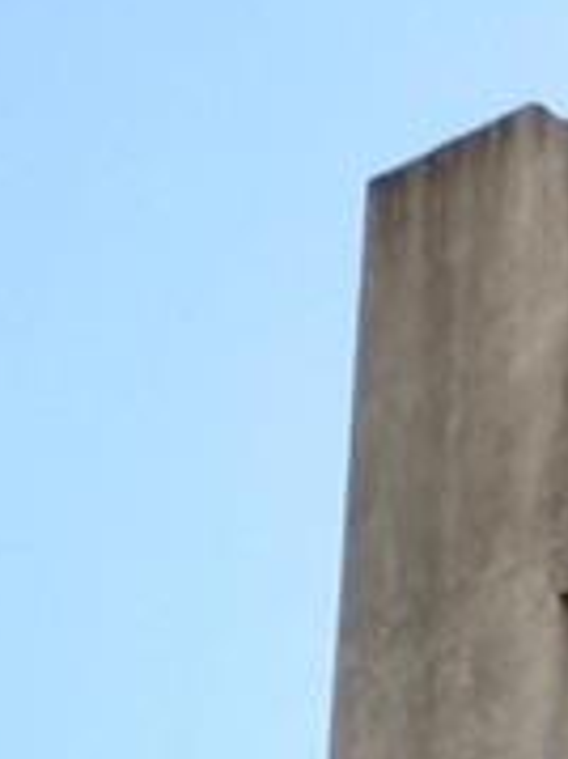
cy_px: 2290
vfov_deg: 9.1
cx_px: 890
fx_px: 3811
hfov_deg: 8.3
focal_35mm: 174
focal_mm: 4.25
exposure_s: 1/1018
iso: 50
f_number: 1.7
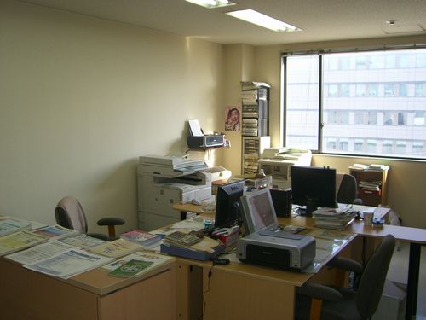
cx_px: 213
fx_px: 468
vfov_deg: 37.7
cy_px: 160
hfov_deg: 49.0
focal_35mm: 38
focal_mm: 6.2
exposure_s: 1/80
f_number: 2.7
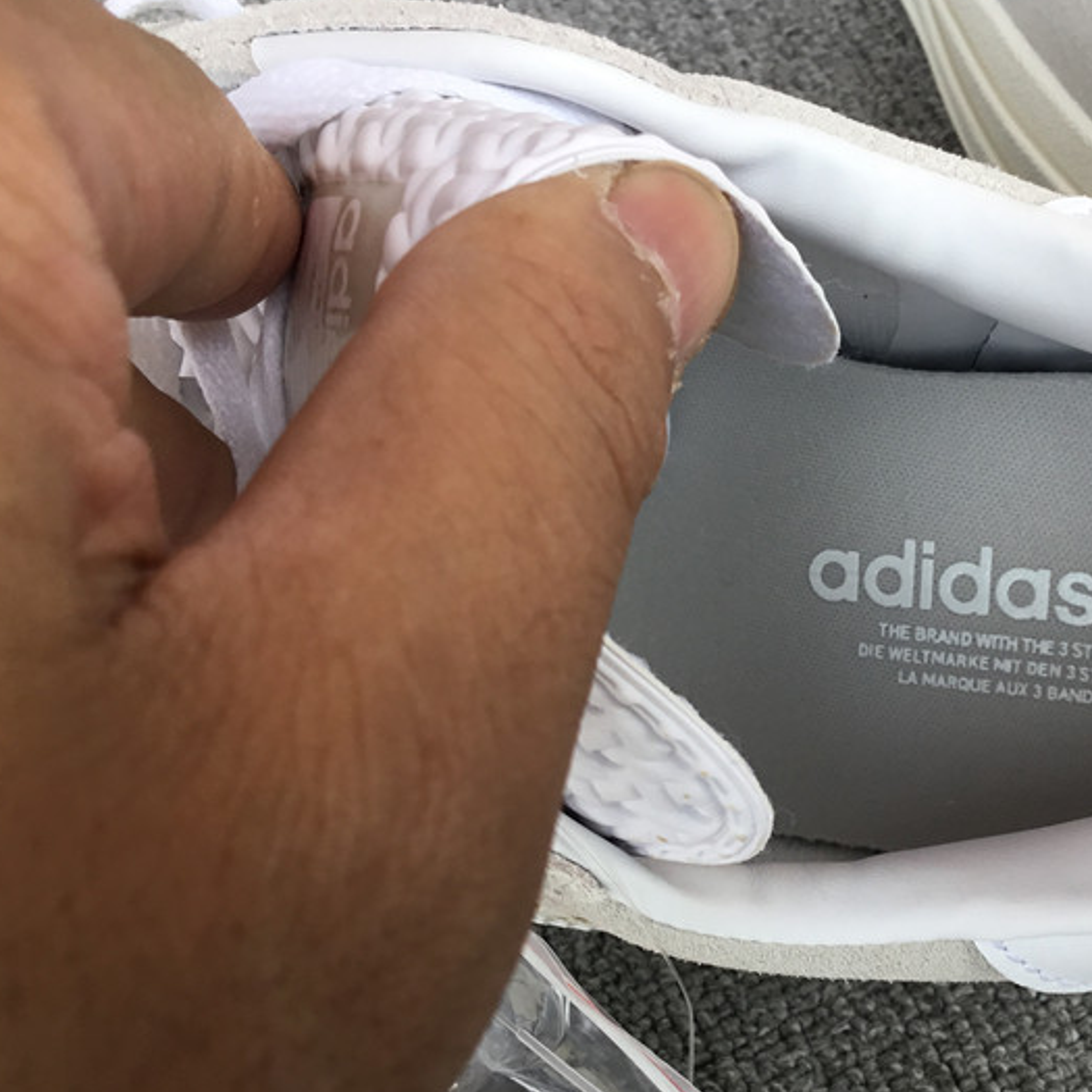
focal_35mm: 47
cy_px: 604
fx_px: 1677
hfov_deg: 35.2
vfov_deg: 36.0
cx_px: 838
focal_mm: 3.3
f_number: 2.4
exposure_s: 1/163
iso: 25
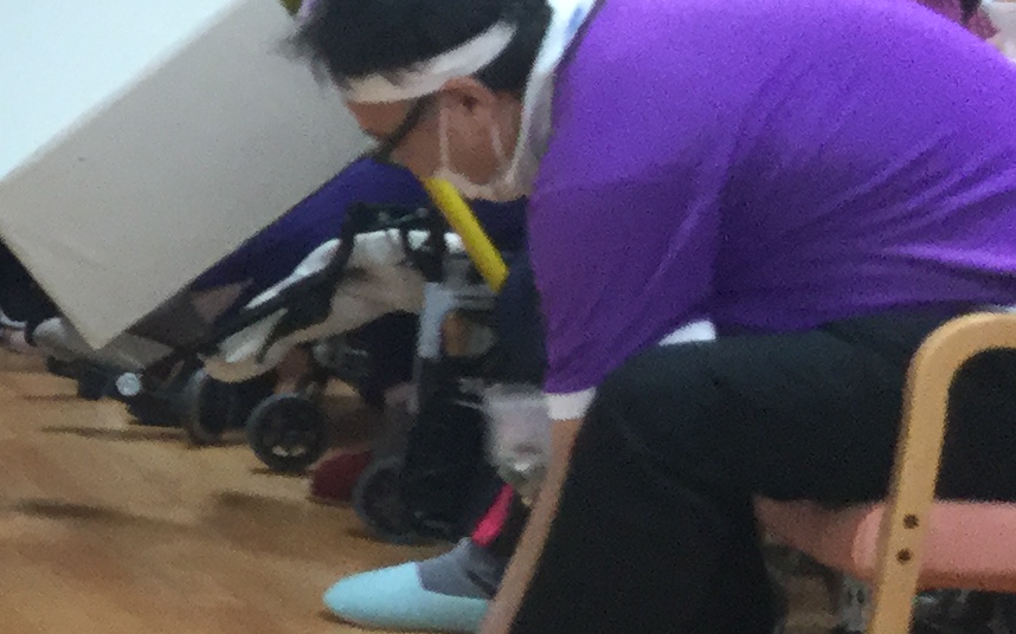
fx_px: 3461
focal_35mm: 125
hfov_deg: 14.5
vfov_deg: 10.5
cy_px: 381
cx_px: -867
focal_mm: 3.3
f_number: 2.4
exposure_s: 1/30
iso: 50
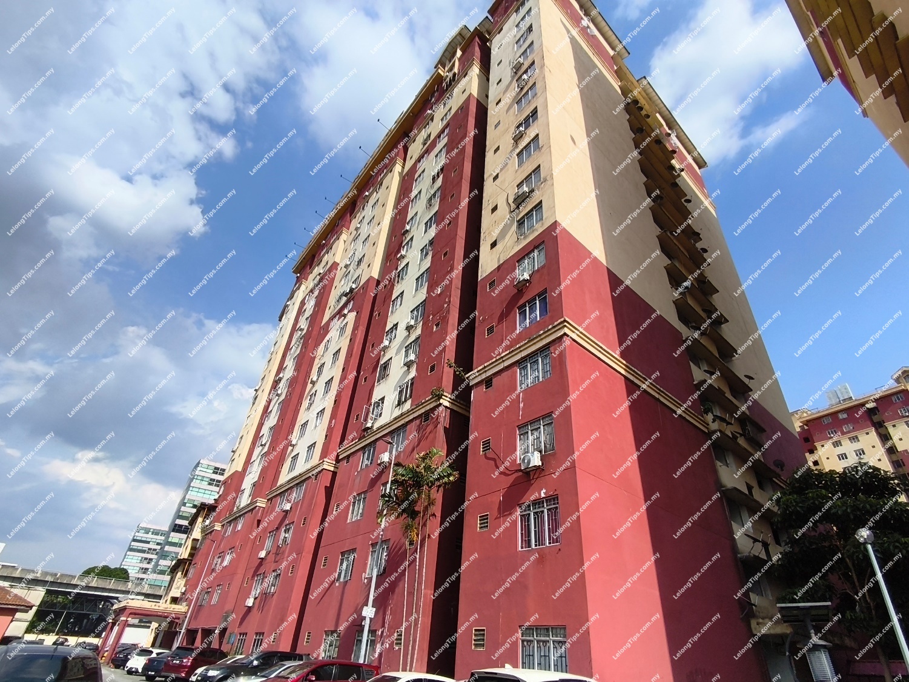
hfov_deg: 98.2
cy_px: 341
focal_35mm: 15
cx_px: 454
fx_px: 394
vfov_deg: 81.8
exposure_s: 1/3565
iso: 50
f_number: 2.2
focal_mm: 1.65
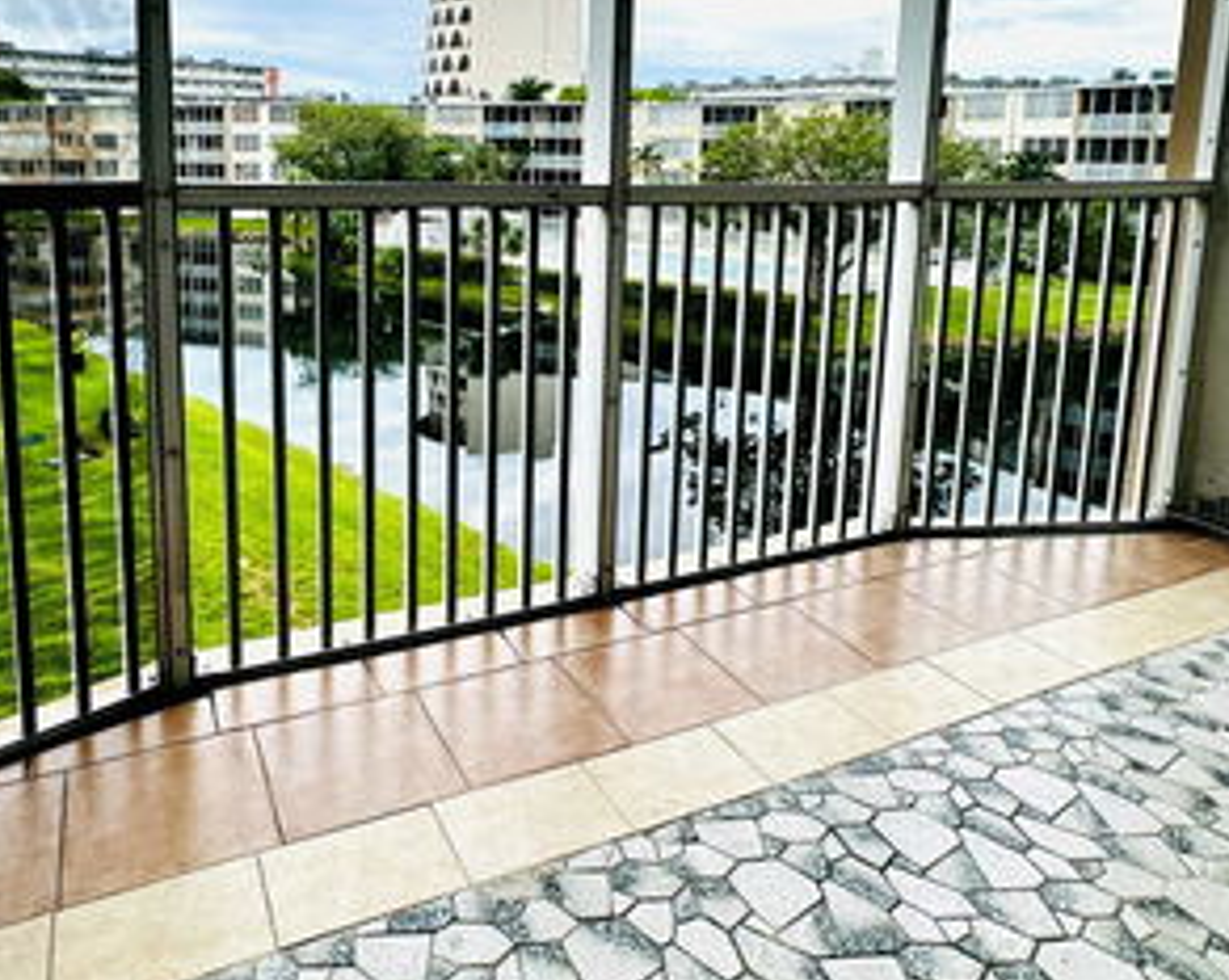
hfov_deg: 79.5
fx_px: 727
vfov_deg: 67.3
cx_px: 490
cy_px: 387
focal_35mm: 20
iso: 40
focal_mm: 2.22
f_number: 2.2
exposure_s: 1/254
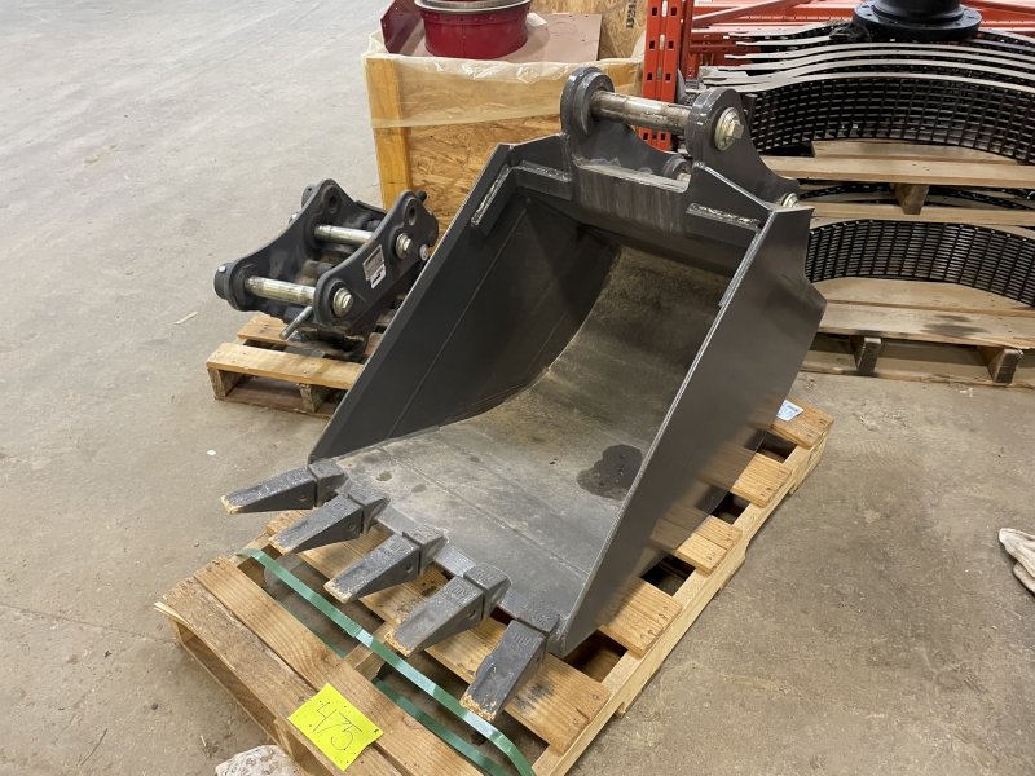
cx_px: 518
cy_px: 388
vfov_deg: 53.1
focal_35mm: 26
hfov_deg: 67.3
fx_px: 777
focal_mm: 4.2
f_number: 1.6
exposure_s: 1/60
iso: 320
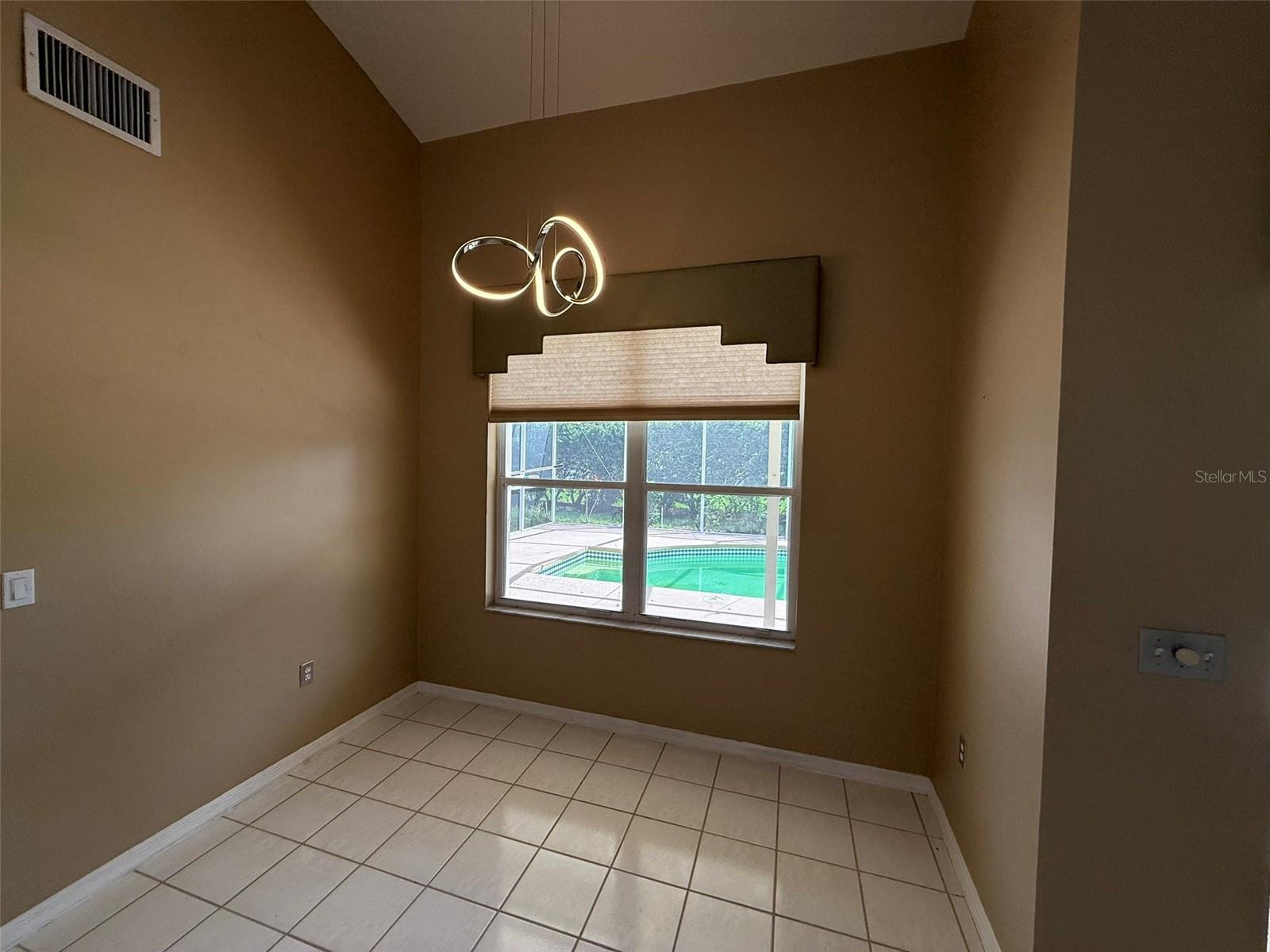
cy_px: 476
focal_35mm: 14
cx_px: 635
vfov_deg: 85.7
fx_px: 514
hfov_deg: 102.1
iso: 64
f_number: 2.2
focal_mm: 2.22
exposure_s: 1/191
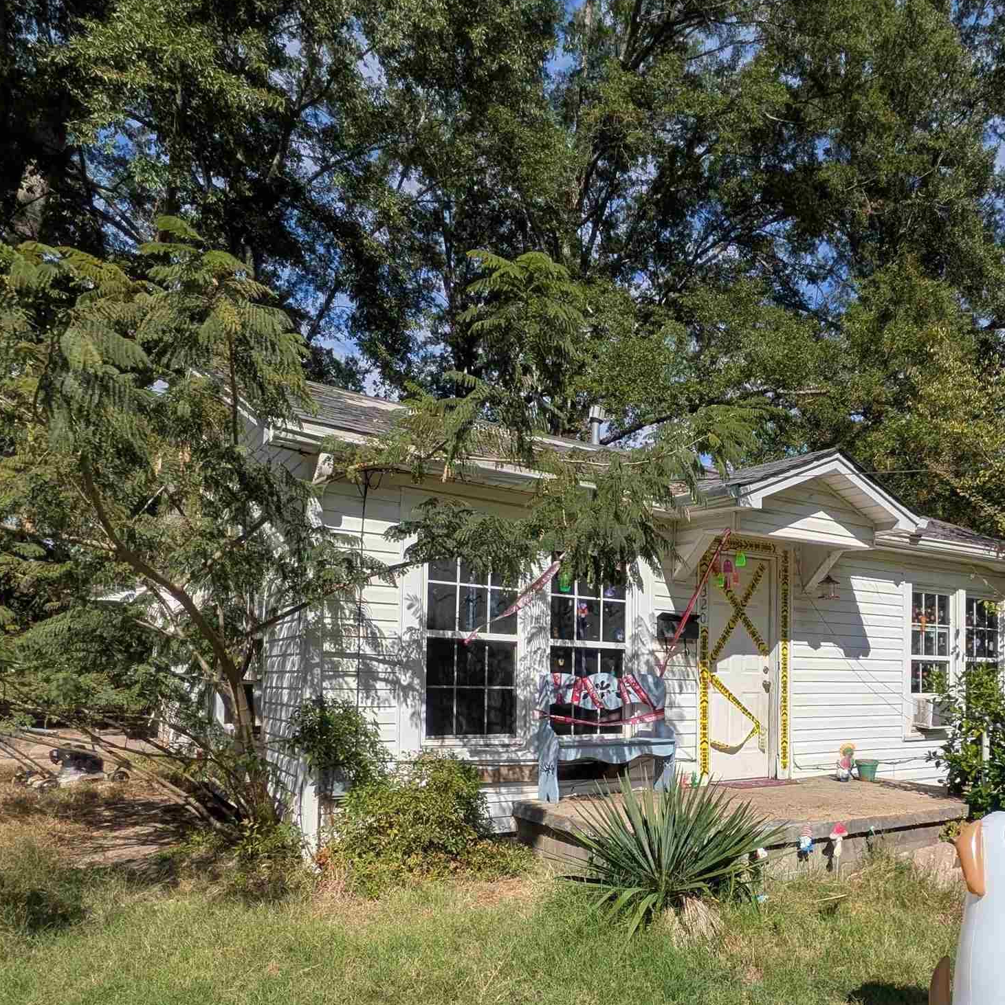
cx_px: 675
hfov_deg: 59.4
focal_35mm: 26
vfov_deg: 59.7
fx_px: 854
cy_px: 661
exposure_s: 1/3012
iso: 52
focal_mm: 1.85
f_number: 2.2
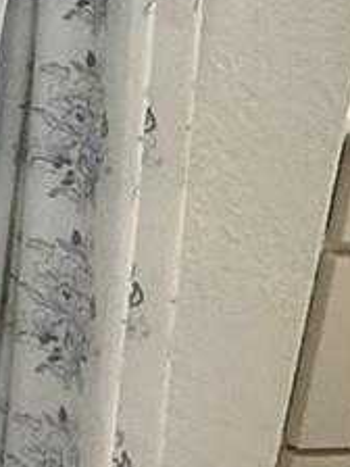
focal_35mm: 100
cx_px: -892
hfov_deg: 9.2
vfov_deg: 17.2
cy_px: -284
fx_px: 1348
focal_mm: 2.22
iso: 400
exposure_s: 1/60
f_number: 2.2
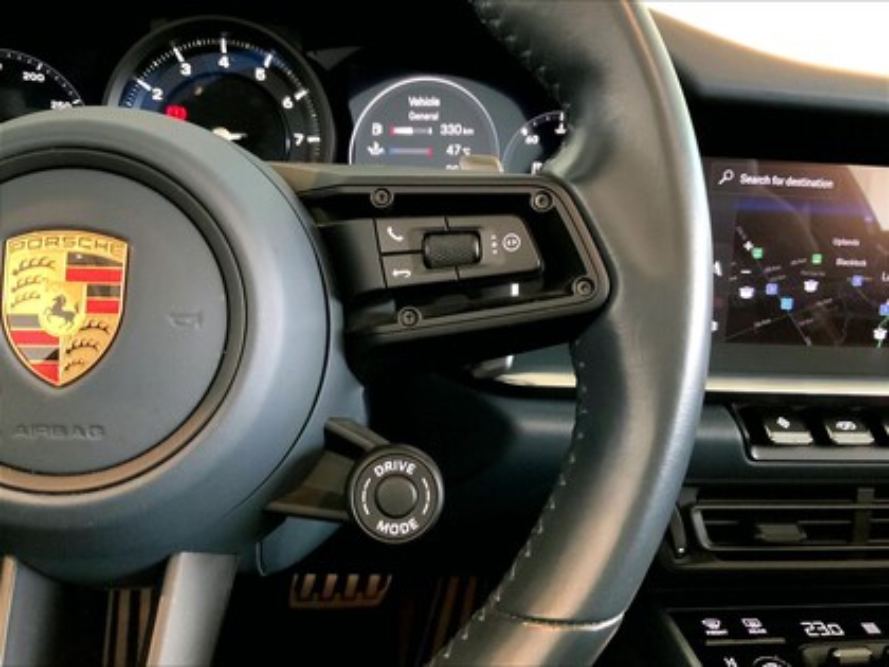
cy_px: 334
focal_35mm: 29
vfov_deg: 48.2
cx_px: 444
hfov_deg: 61.7
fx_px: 745
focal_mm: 3
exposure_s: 1/30
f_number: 1.8
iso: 500
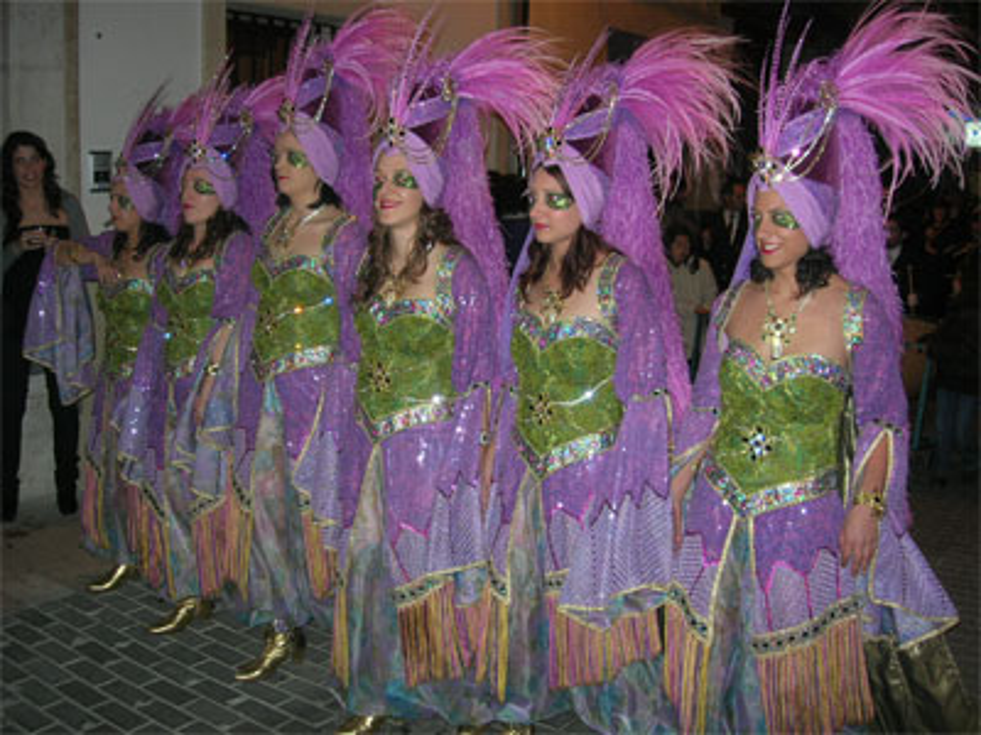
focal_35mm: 38
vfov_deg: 37.7
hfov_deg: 49.0
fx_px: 1077
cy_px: 368
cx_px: 490
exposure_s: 1/60.1
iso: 74
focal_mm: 7.8
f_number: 2.8
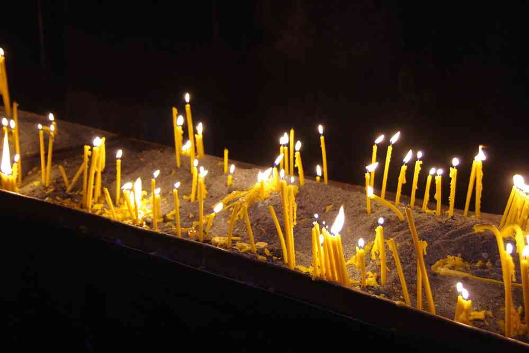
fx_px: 855
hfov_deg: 34.4
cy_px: 176
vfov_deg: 23.3
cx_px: 264
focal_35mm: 58
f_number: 4.5
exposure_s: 1/30
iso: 3200
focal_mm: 38.8
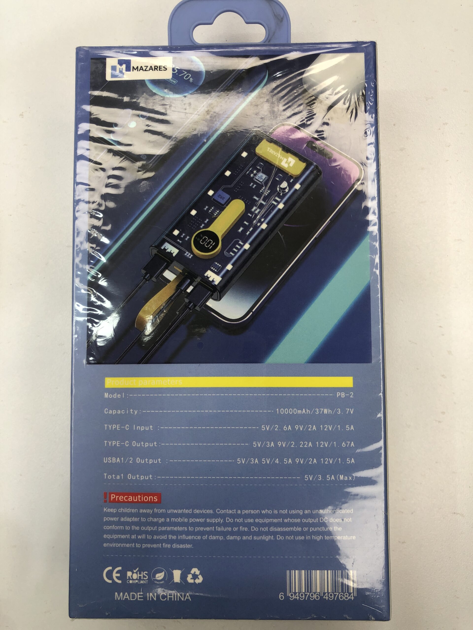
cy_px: 315
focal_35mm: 28
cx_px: 236
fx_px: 510
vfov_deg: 63.4
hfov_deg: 49.7
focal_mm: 4
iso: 20
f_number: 1.8
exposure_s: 1/198
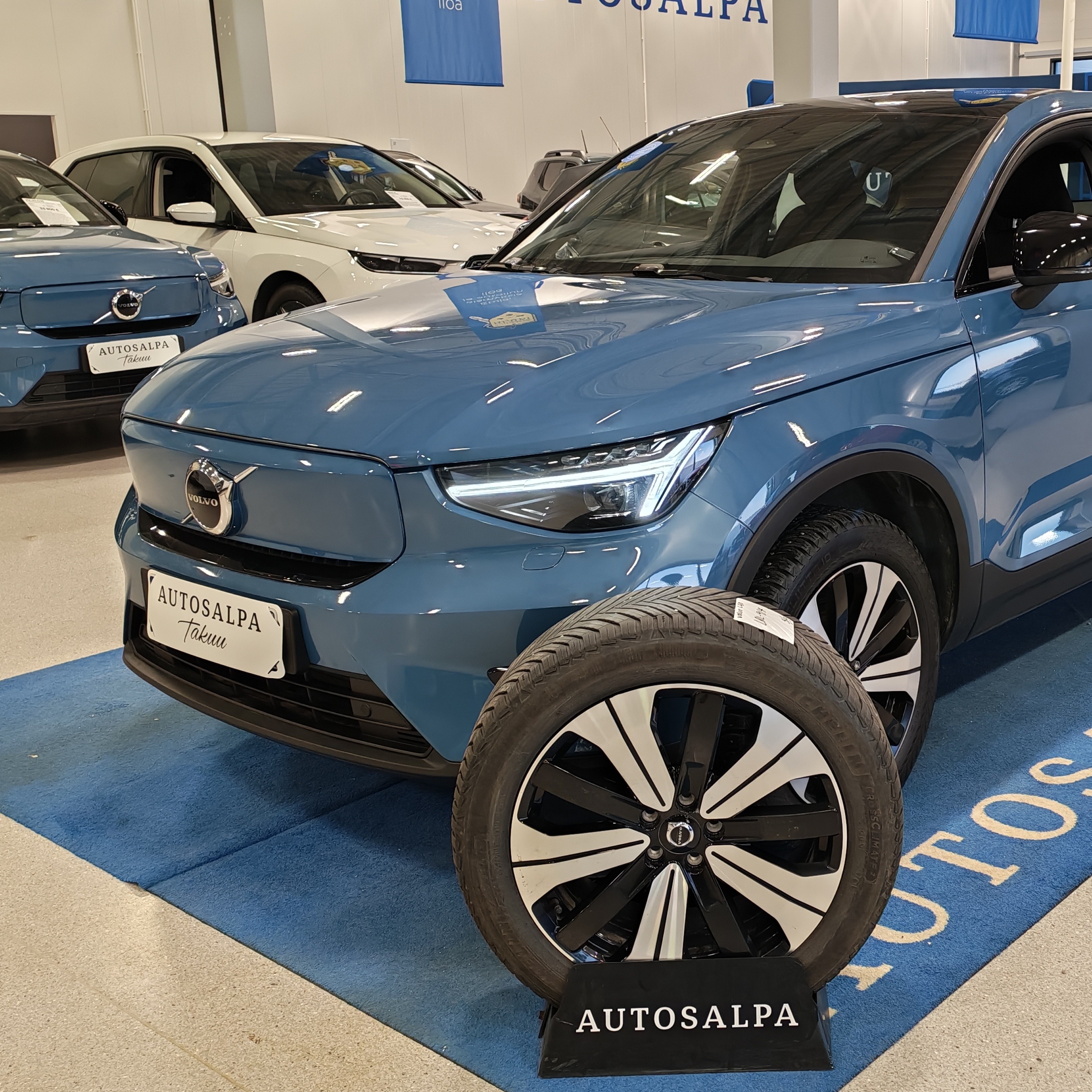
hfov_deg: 40.3
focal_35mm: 41
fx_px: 1463
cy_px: 530
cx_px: 752
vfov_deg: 40.9
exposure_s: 1/100
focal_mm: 6.12
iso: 250
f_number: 1.9
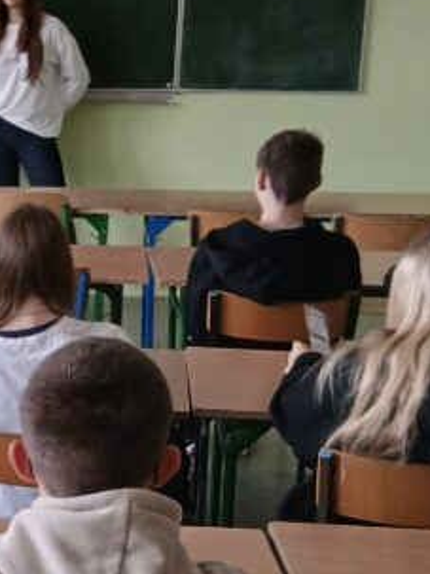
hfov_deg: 15.7
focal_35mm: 88
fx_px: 1459
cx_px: -167
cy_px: 303
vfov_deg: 22.3
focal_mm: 3.98
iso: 80
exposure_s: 1/50
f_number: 1.8
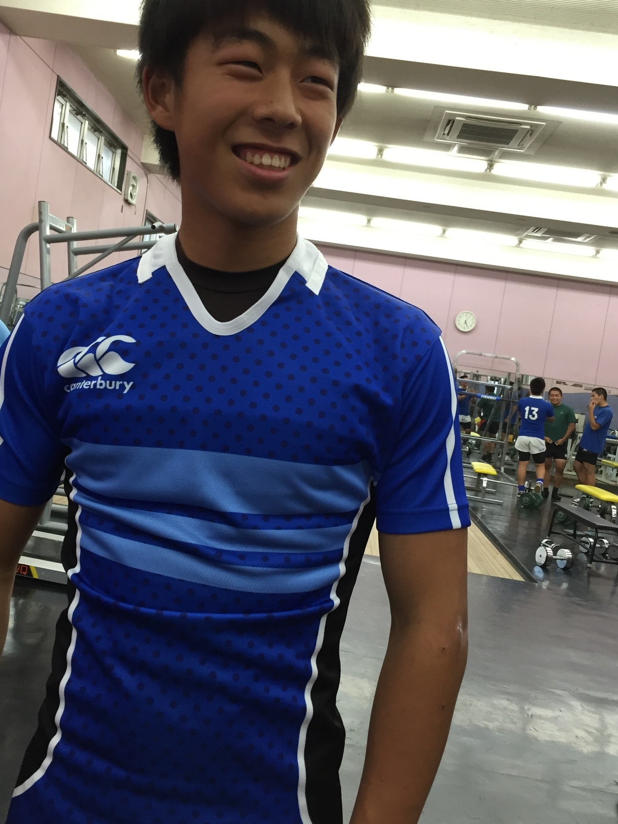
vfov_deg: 53.9
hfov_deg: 41.8
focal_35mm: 34
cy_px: 389
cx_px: 295
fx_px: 809
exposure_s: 1/33
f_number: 2.2
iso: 64
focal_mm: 4.15
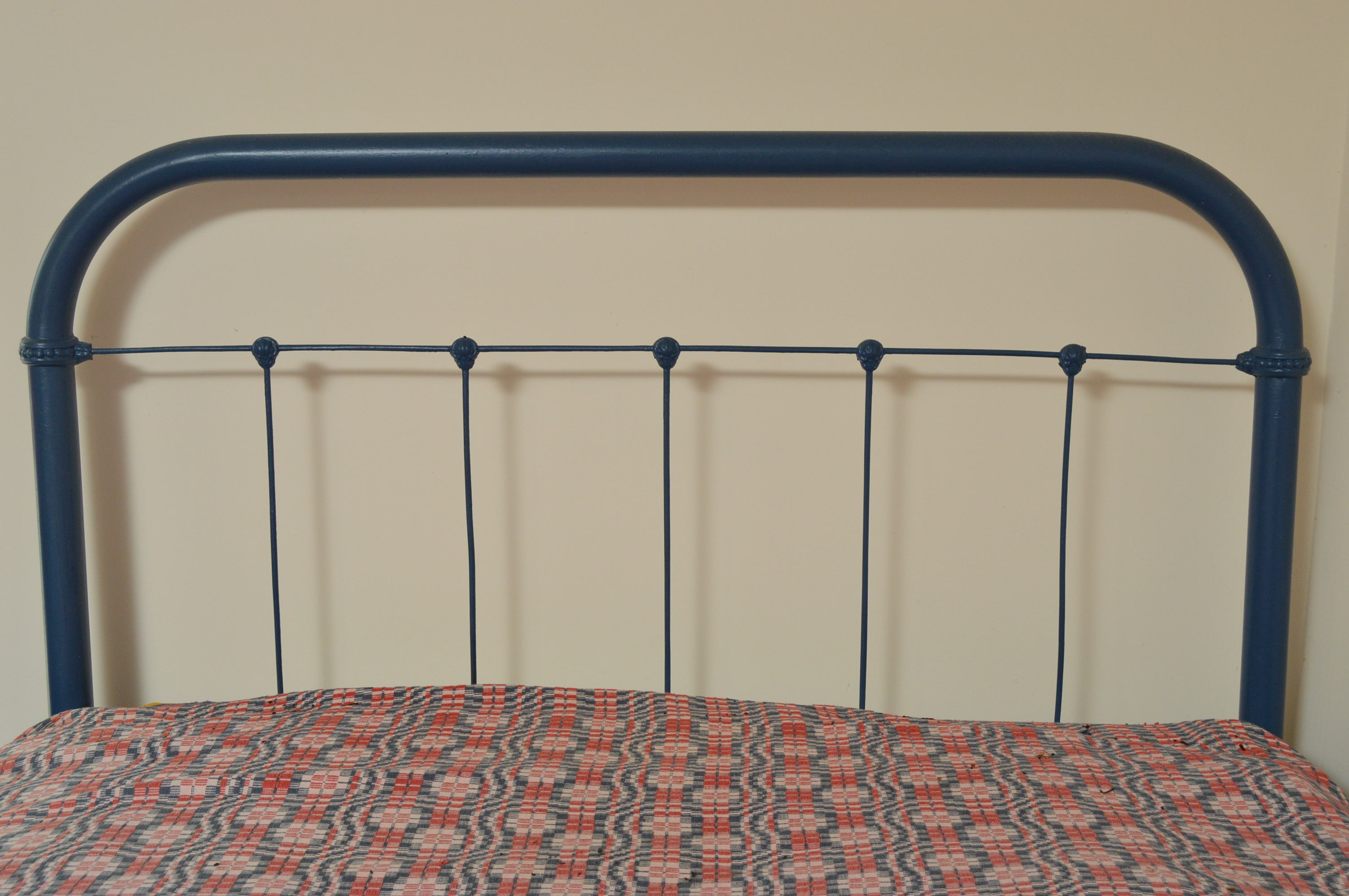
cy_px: 448
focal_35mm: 39
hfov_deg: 49.6
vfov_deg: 34.1
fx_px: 1460
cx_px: 674
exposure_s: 1/125
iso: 800
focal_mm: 26
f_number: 7.1
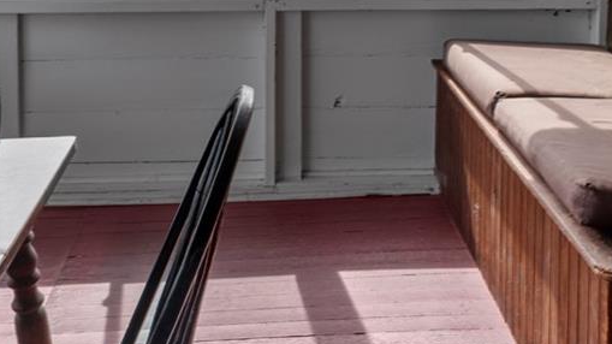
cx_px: 334
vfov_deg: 17.5
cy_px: -227
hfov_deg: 35.4
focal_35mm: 59
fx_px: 957
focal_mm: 14
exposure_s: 1/60
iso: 320
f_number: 7.1
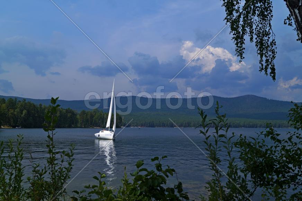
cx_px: 151
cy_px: 100
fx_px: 302
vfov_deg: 36.8
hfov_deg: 53.2
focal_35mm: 36
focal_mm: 24
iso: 250
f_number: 10
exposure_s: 1/400
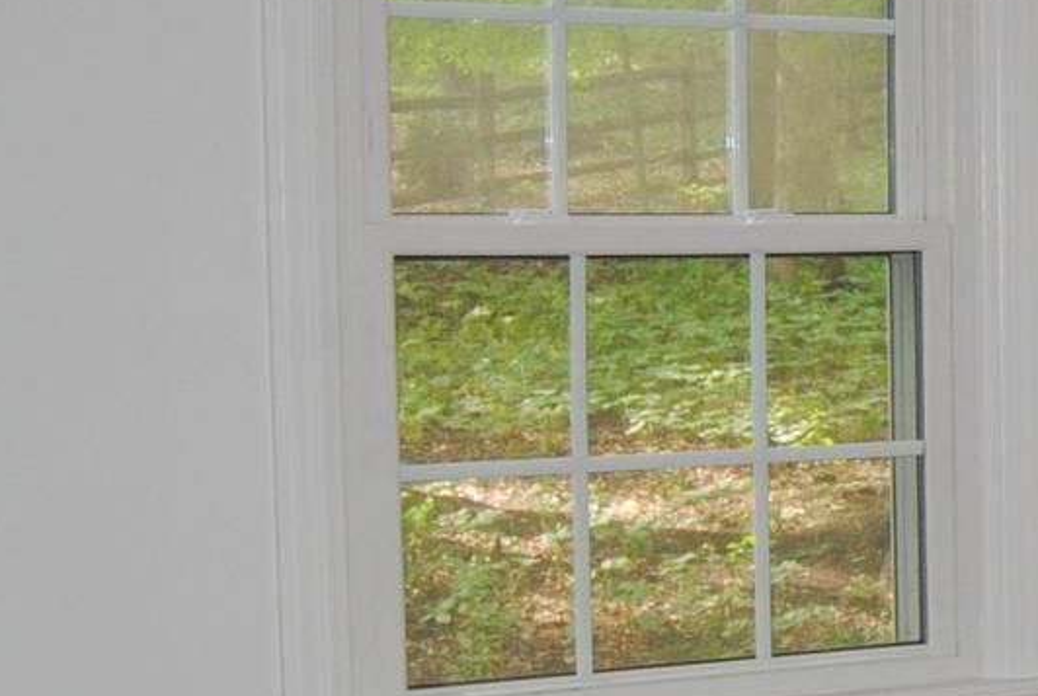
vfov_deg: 13.2
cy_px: 530
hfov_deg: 17.8
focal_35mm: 104
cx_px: 1489
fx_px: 3005
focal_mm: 18
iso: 400
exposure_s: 1/60
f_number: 4
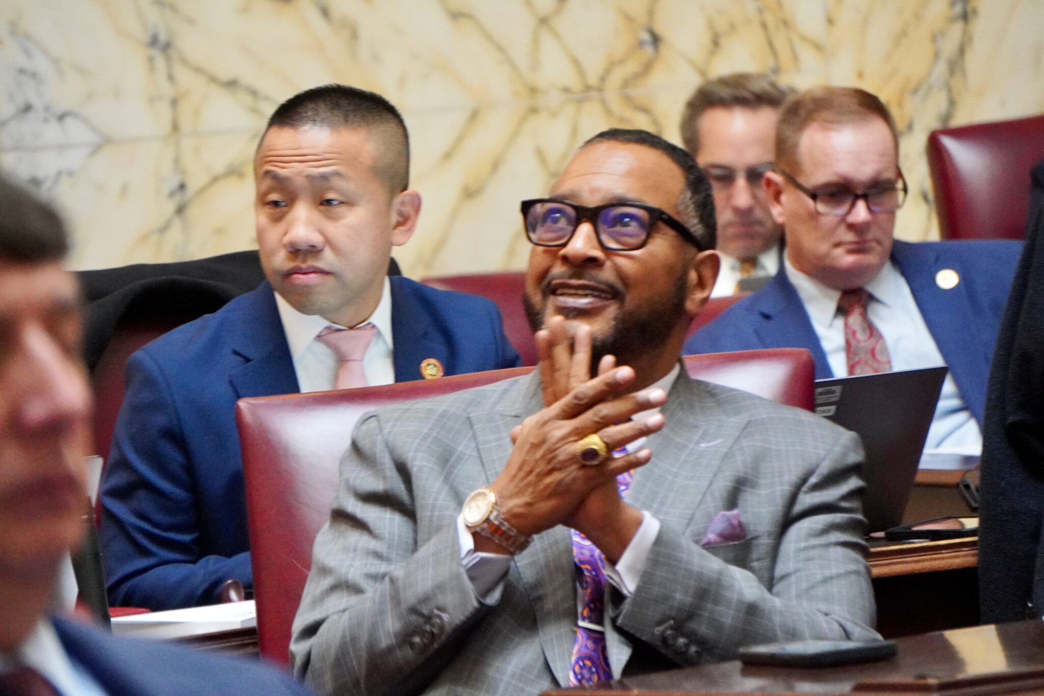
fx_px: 9134
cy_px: 348
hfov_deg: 6.5
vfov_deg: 4.4
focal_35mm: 315
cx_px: 522
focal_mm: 210
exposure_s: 1/40
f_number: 7.1
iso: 6400
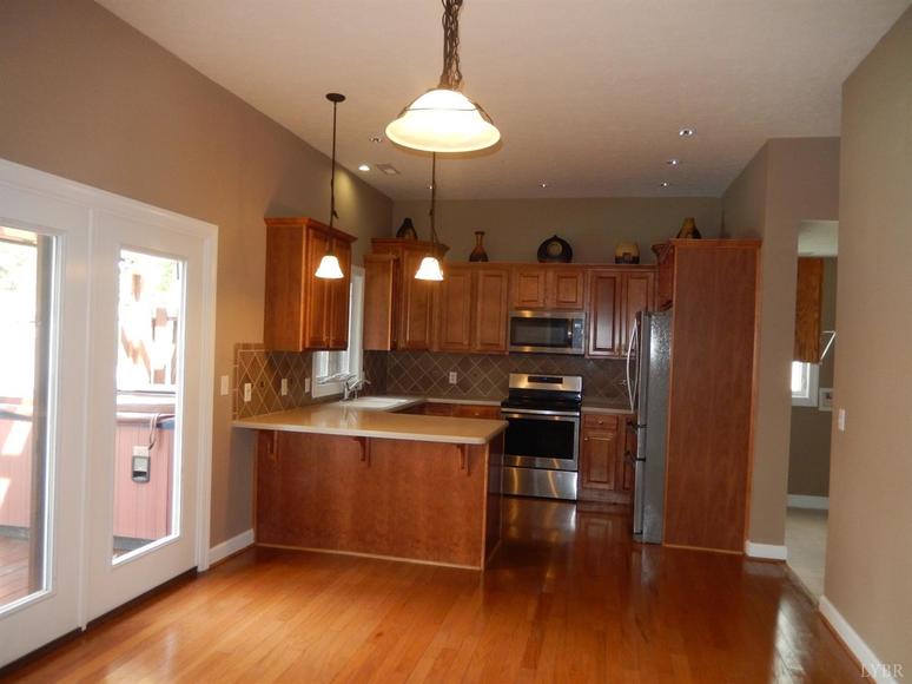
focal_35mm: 25
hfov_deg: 69.4
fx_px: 658
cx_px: 456
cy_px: 342
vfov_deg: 54.9
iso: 220
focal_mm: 4.5
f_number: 3.4
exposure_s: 1/30
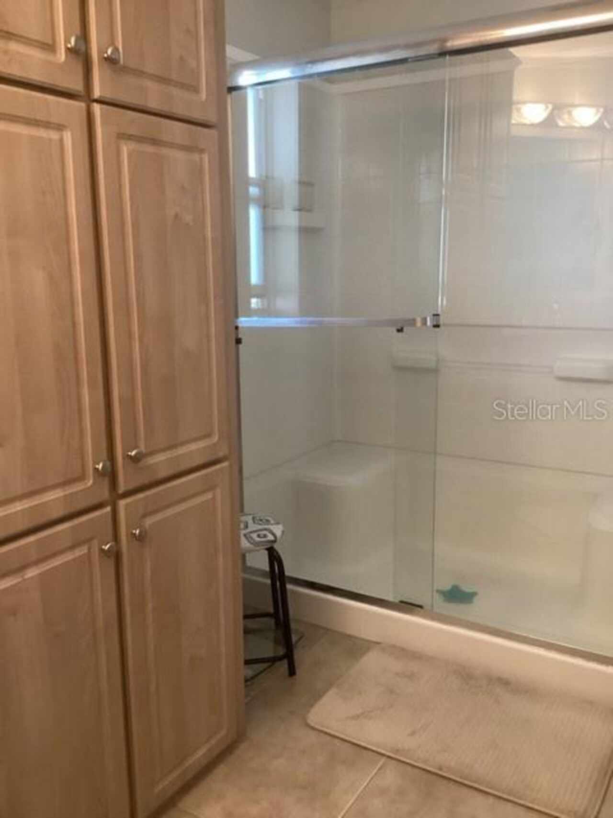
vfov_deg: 58.3
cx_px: 306
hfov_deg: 45.5
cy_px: 409
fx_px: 732
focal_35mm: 31
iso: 400
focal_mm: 3.3
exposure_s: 1/33
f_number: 2.4
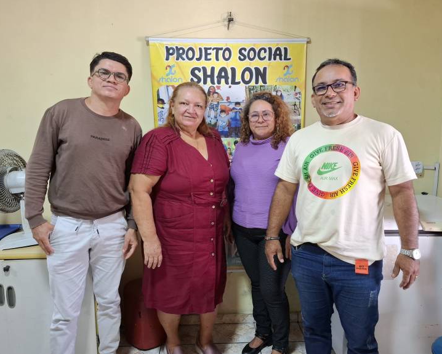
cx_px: 223
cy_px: 174
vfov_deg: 56.8
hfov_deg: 68.1
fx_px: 327
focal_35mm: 25
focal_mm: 5.54
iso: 320
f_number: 1.8
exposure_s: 1/30
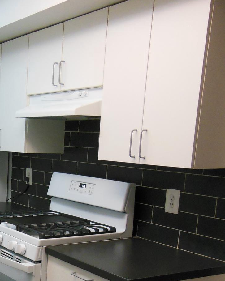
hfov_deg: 25.9
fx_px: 458
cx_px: -10
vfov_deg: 33.2
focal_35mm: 55
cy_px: 225
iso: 400
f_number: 3.5
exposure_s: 1/30
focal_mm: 4.5
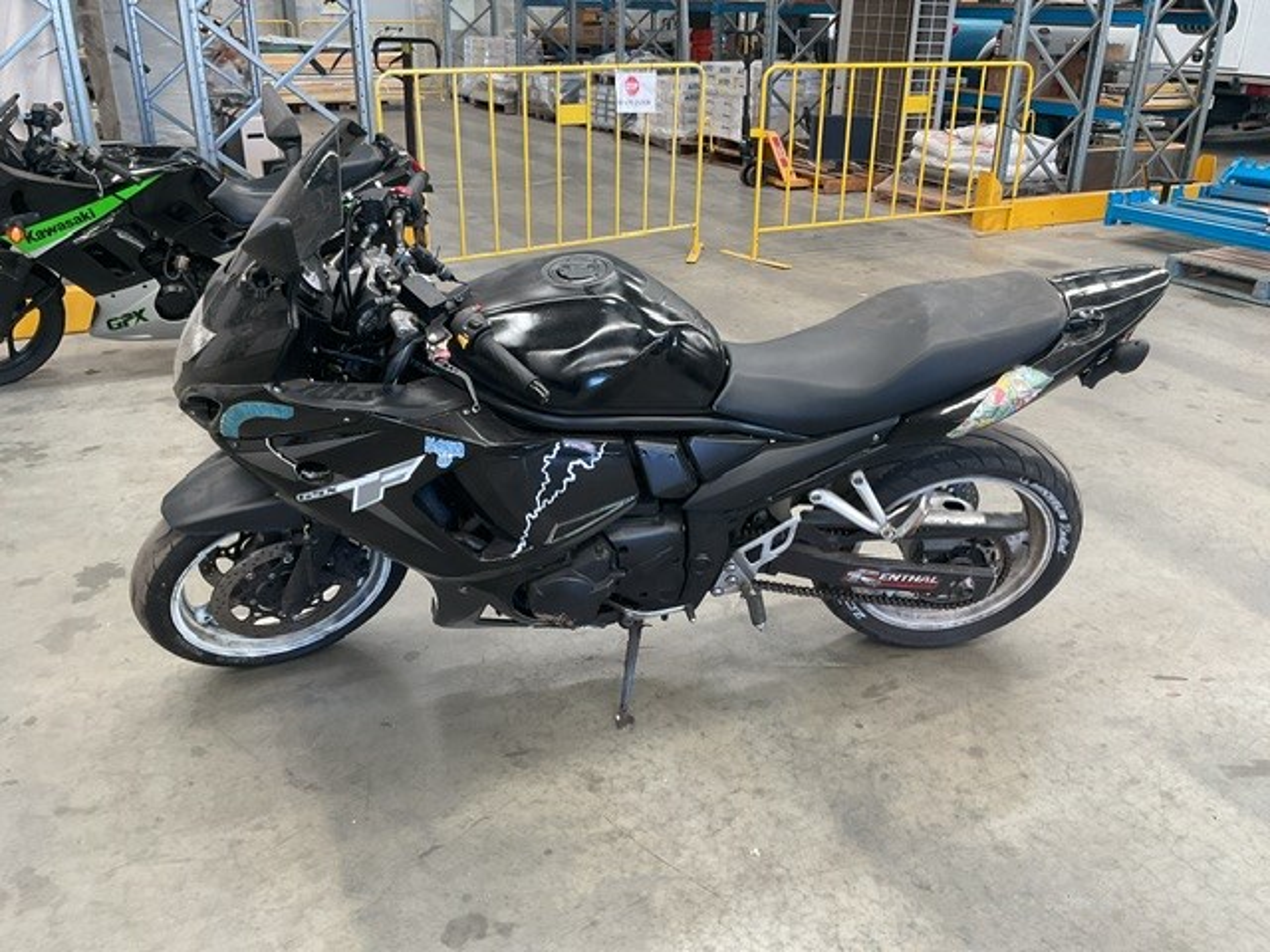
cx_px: 635
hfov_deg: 61.7
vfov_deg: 48.2
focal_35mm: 29
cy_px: 476
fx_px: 1064
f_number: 1.8
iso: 50
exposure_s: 1/60
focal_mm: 3
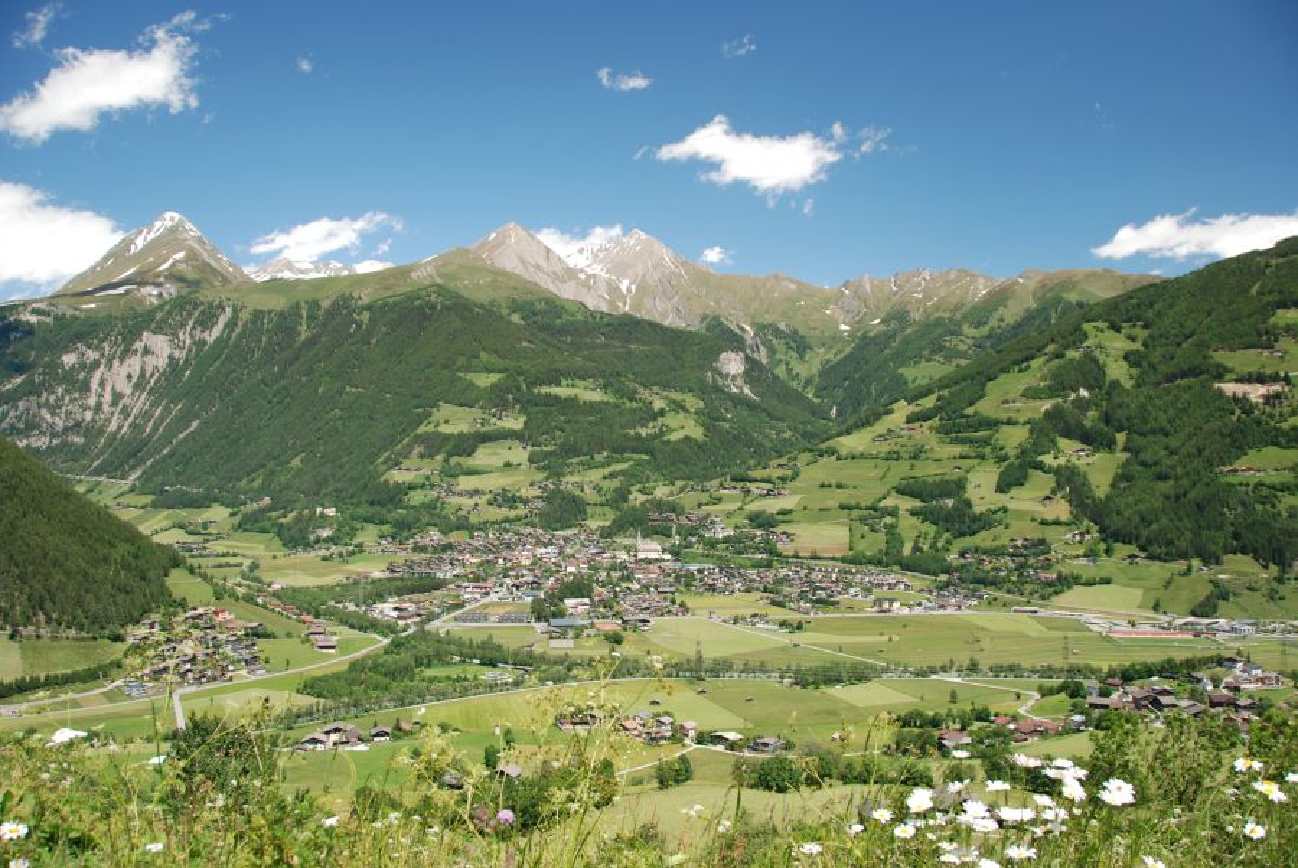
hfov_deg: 67.3
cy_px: 434
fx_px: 974
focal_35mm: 27
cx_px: 649
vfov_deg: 48.0
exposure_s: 1/125
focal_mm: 18
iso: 140
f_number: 5.6
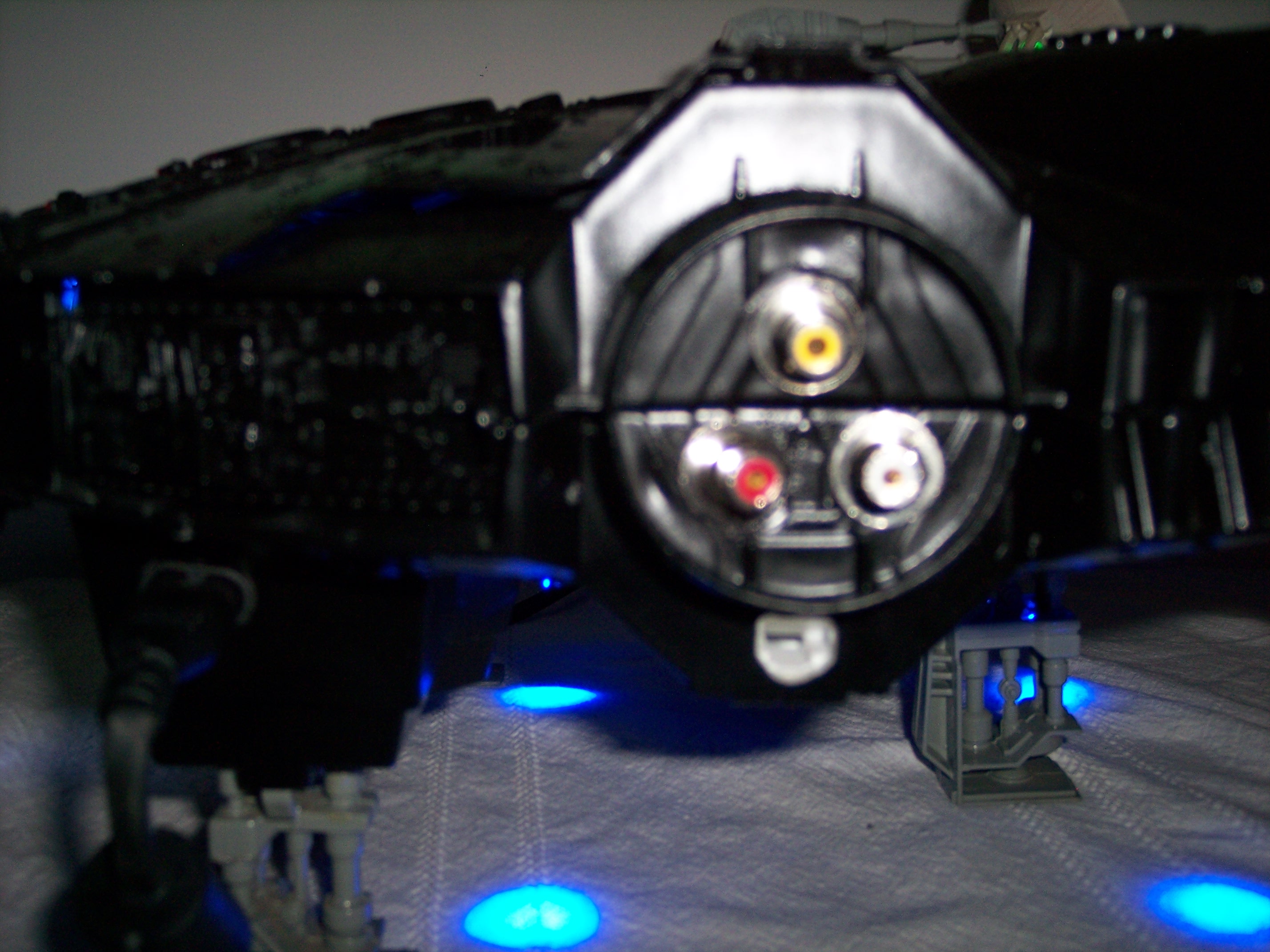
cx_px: 635
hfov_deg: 47.9
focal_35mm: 39
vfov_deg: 36.8
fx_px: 1431
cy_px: 476
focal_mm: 8
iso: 140
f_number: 2.8
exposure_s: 1/60
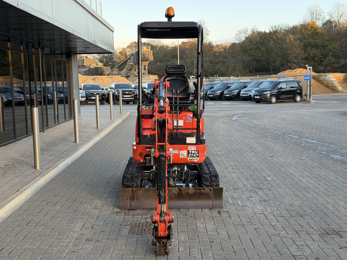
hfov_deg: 39.7
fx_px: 481
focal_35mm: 48
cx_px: 174
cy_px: 130
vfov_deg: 30.3
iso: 64
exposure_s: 1/174
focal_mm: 6.76
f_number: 1.78
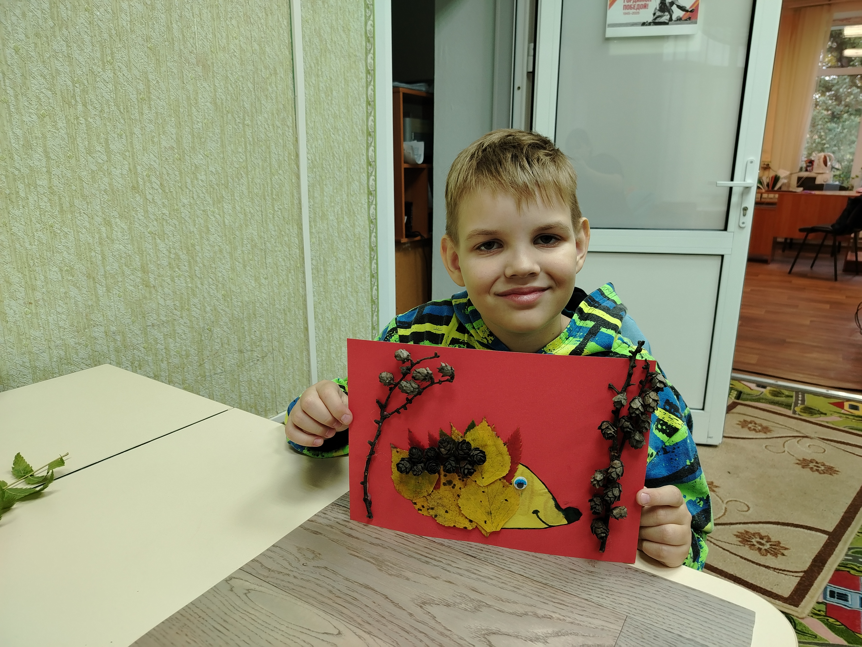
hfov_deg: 71.6
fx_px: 598
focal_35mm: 24
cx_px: 431
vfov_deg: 56.8
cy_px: 324
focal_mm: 5.25
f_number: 1.75
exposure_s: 1/50
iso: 369
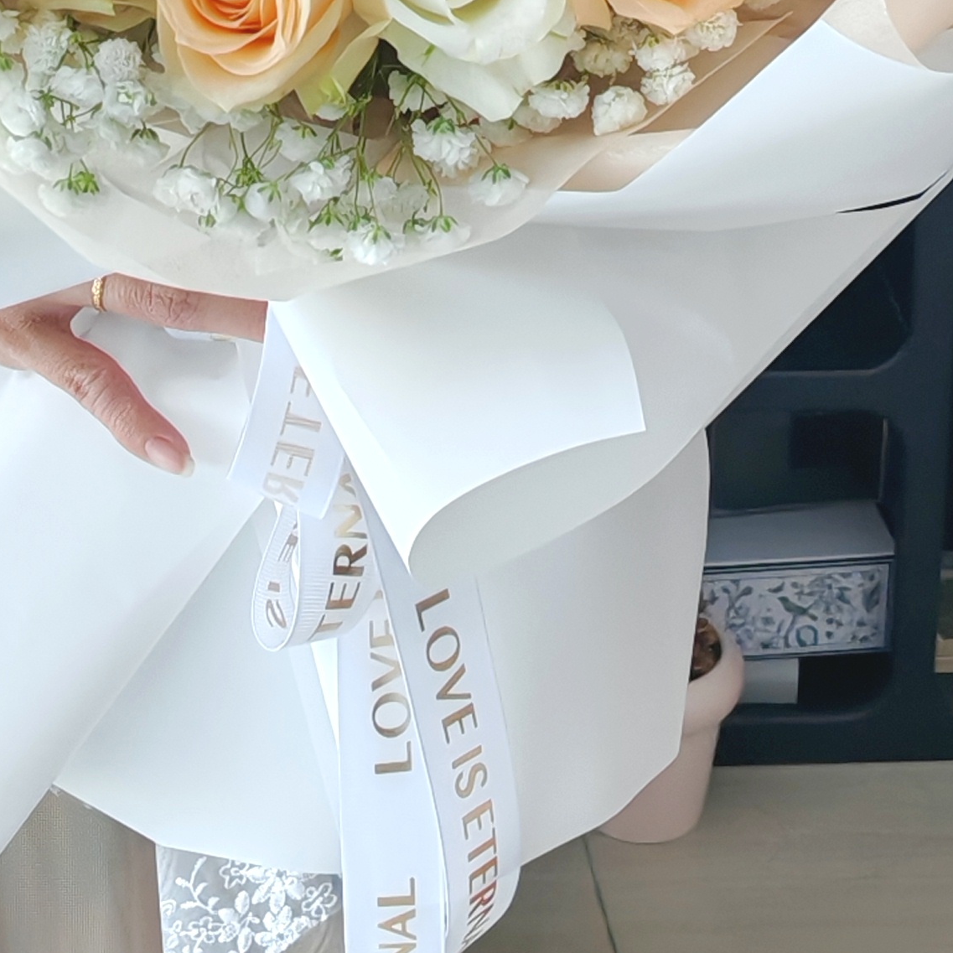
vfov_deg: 14.1
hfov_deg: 14.4
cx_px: 250
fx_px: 3769
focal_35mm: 121
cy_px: -135
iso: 50
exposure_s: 1/100
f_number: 1.95
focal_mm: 5.52
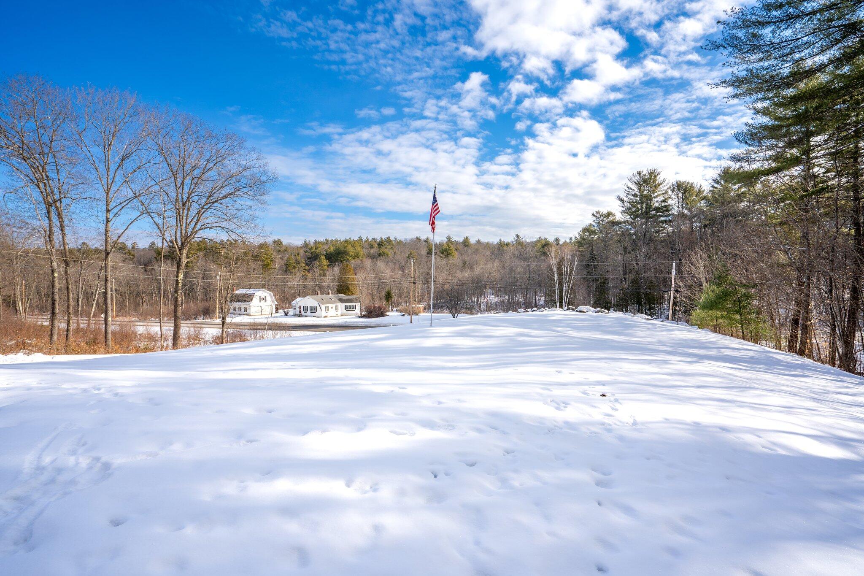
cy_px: 288
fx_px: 384
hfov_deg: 96.7
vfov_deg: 73.7
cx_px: 432
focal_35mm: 16
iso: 64
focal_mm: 16
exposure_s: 1/160
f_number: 13
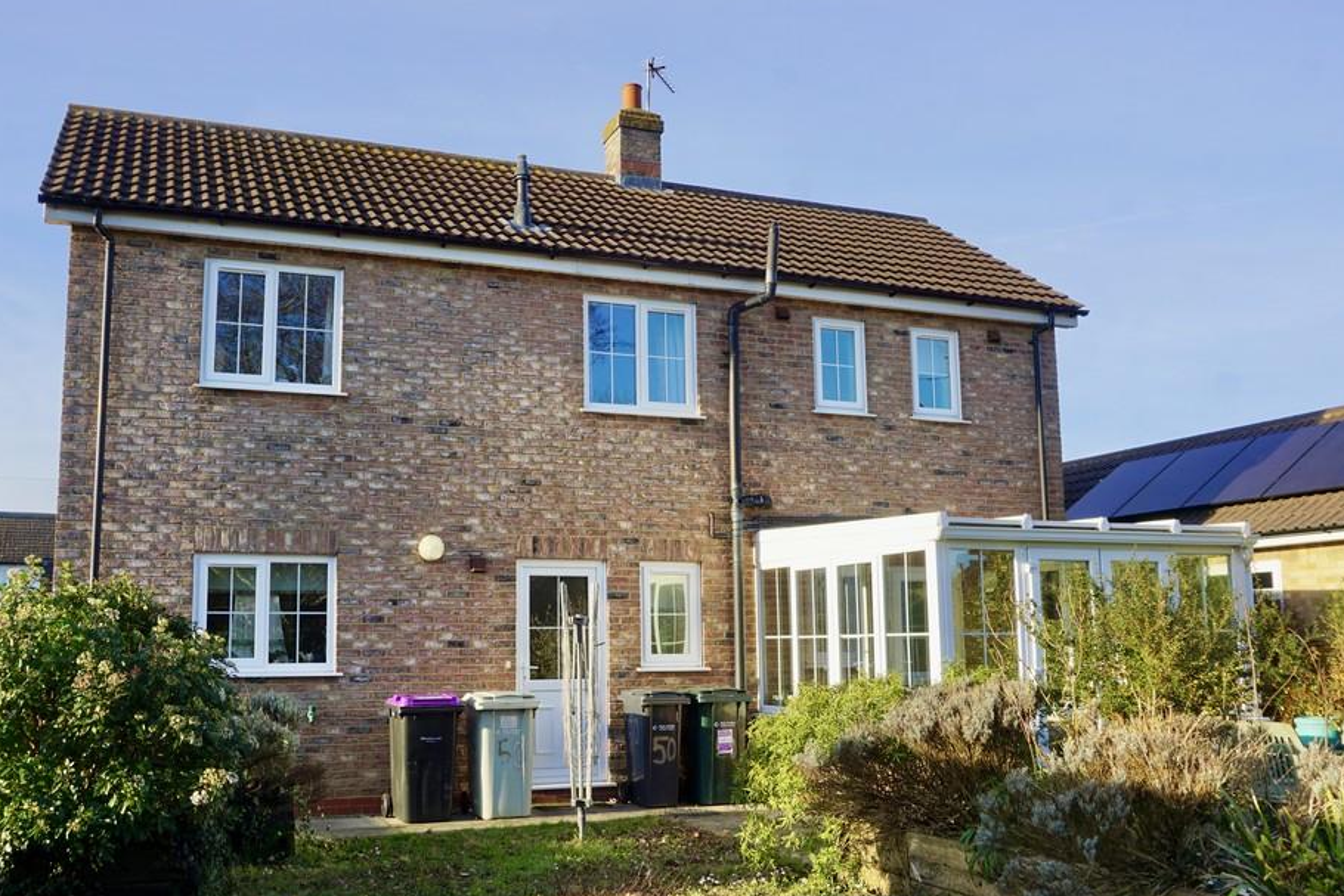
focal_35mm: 27
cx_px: 629
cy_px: 492
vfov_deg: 47.9
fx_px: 1008
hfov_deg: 67.3
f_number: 9
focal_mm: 16
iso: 100
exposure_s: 1/100
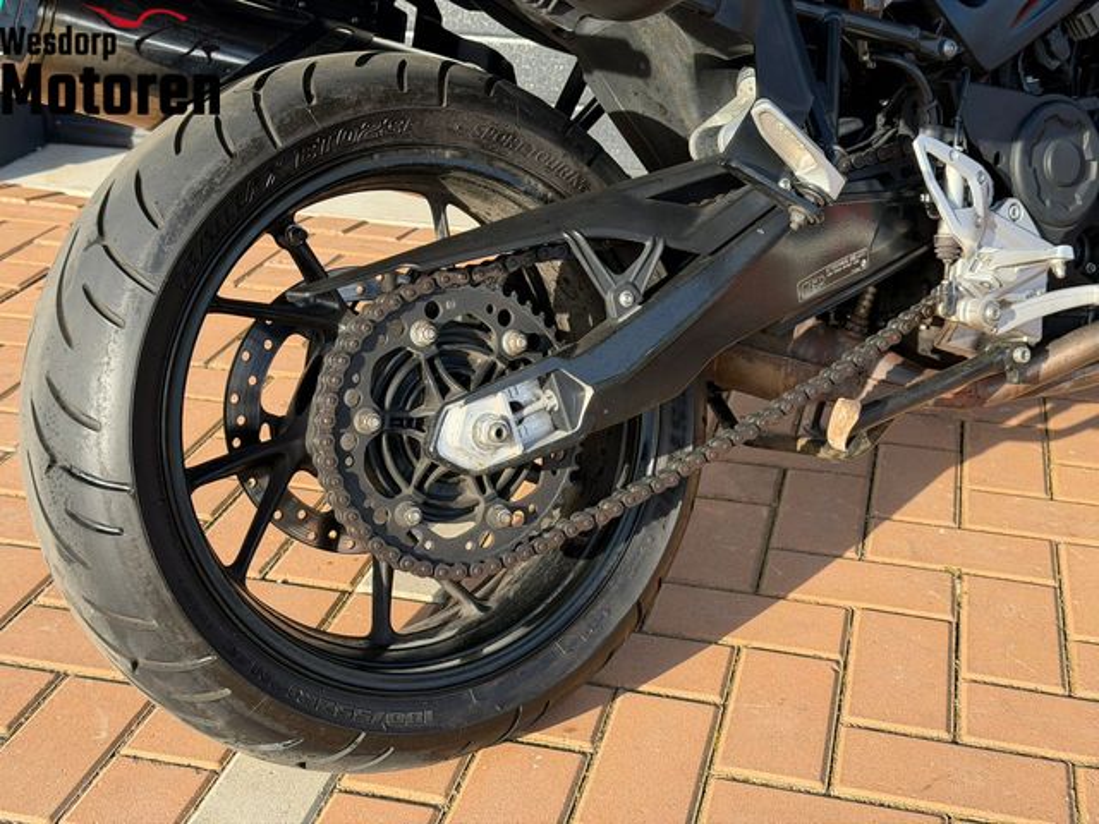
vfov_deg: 30.3
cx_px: 550
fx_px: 1524
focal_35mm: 48
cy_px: 412
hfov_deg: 39.7
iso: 64
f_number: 1.78
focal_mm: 6.76
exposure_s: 1/855
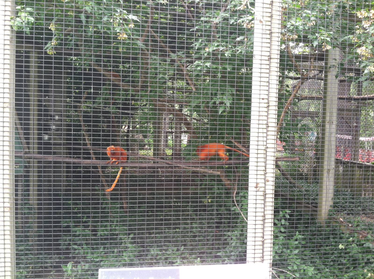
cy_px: 140
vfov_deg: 40.6
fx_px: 378
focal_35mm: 35
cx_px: 187
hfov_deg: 52.7
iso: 80
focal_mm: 3.85
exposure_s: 1/17
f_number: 2.8
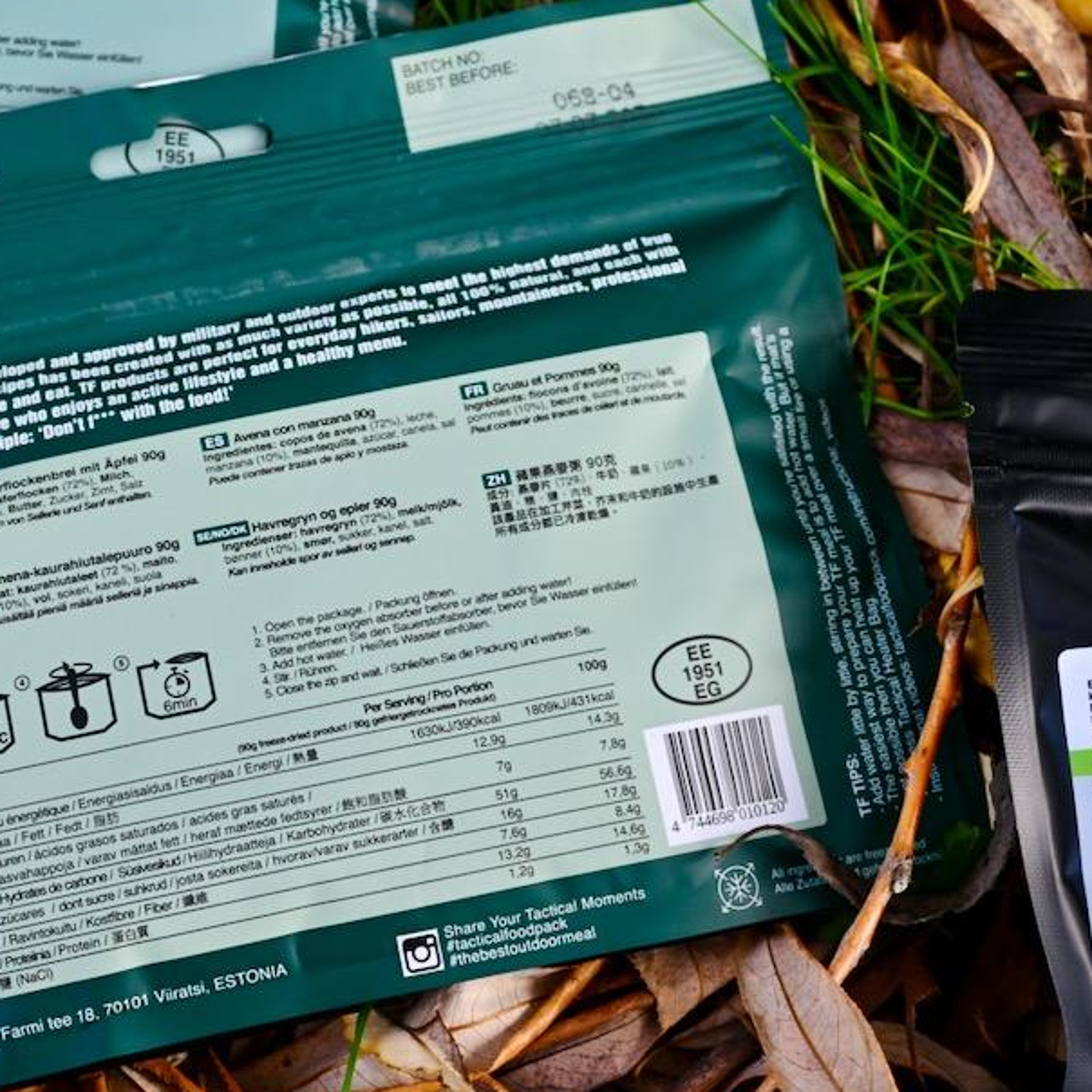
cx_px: 362
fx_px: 2320
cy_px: 501
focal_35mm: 65
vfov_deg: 26.5
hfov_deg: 26.3
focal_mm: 28
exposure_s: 1/250
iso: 200
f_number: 4
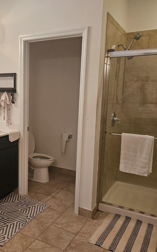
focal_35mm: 33
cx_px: 41
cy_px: 126
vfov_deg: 58.1
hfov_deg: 37.5
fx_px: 226
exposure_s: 1/120
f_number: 1.8
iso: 320
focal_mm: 5.4
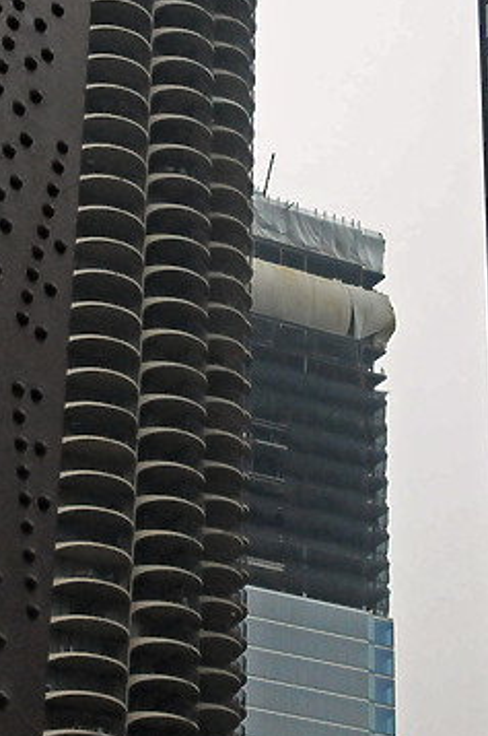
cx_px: 251
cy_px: 258
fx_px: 2467
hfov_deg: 11.3
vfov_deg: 16.9
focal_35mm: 121
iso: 3200
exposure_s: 1/320
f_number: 13
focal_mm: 32
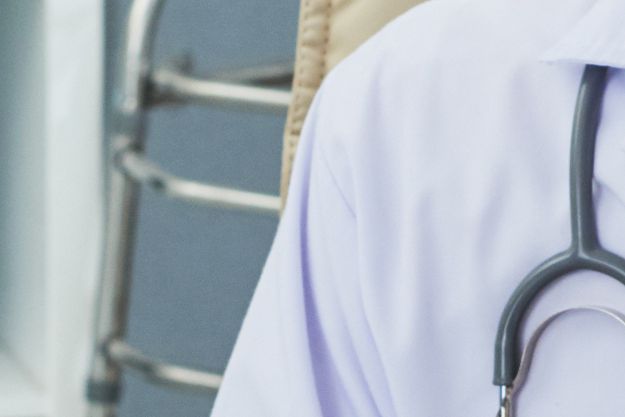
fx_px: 6322
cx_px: 264
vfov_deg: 3.8
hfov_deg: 5.7
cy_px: 392
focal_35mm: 364
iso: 500
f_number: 8
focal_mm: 60
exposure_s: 1/250
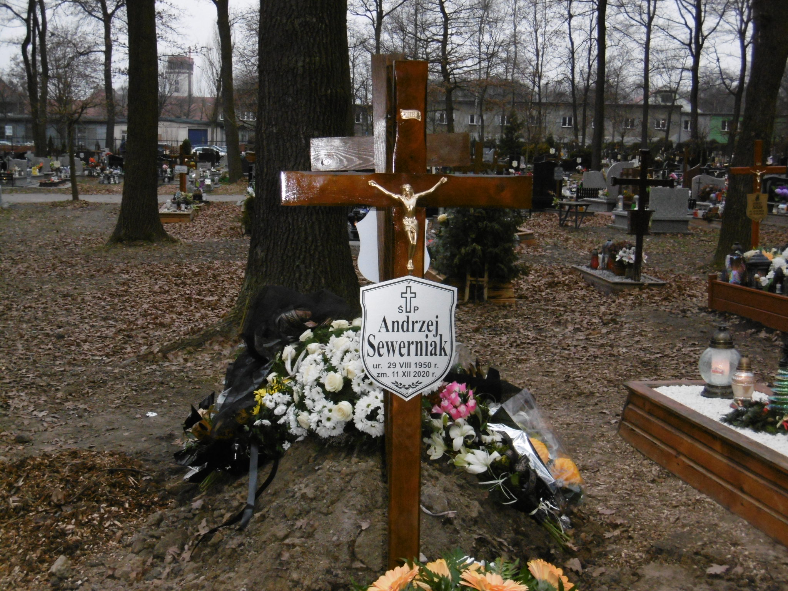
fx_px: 1161
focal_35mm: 51
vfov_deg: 28.6
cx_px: 394
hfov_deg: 37.5
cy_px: 296
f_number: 4
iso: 320
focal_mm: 9.2
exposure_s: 1/60
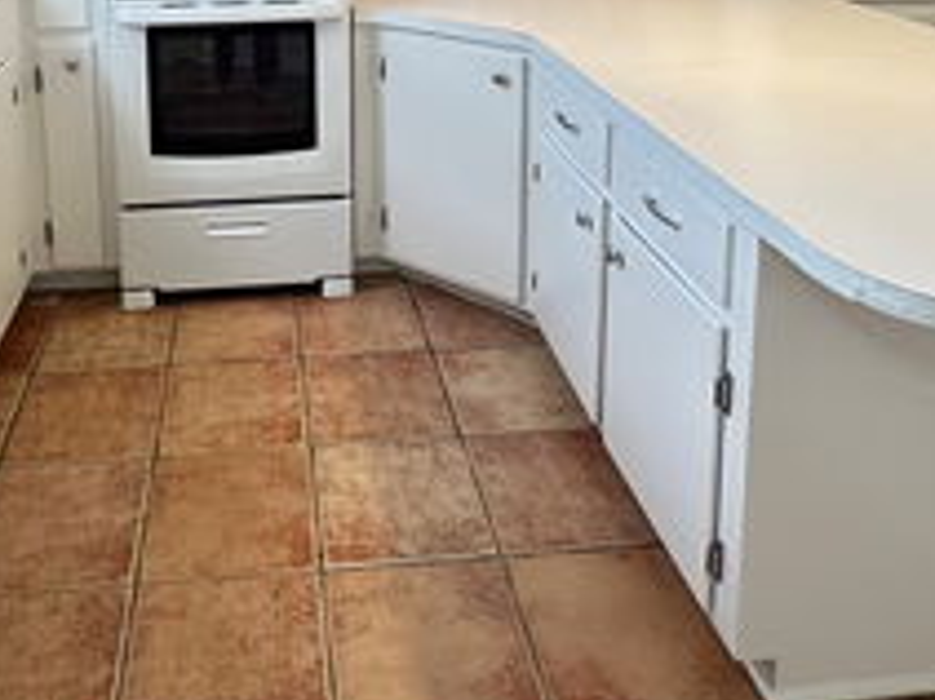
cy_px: -49
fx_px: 918
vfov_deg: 36.2
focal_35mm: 34
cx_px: 328
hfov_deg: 53.1
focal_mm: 2.22
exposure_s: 1/120
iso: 250
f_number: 2.2
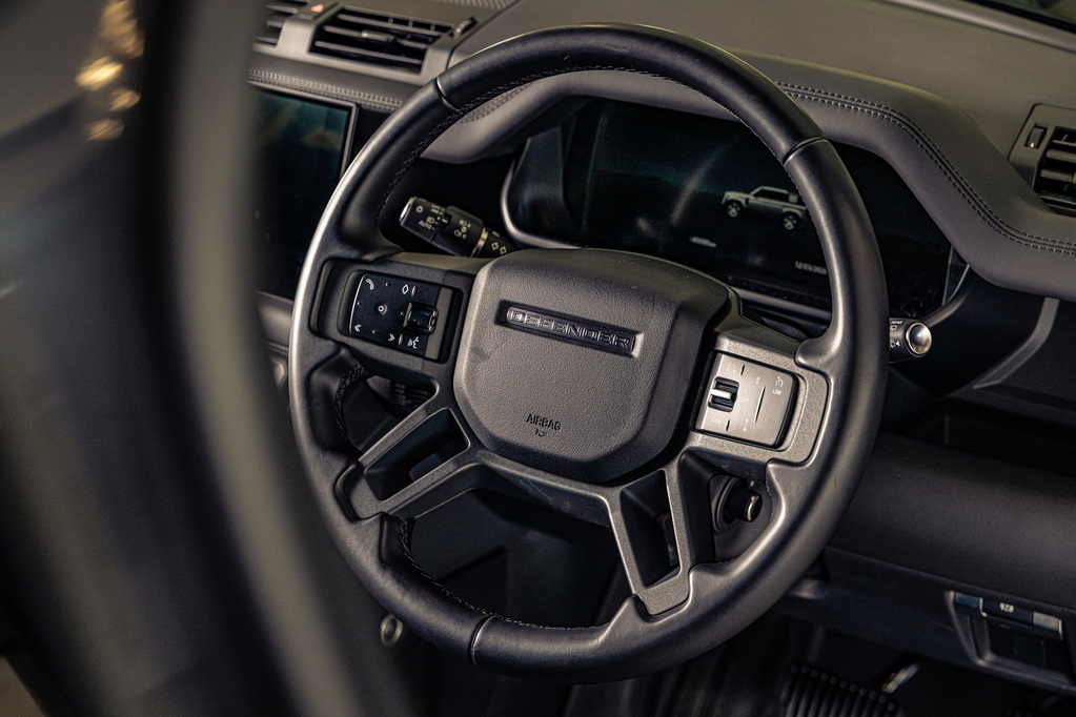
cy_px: 358
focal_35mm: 55
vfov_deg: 24.6
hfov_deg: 36.2
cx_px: 538
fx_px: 1644
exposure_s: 1/200
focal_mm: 55
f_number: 4.5
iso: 1600
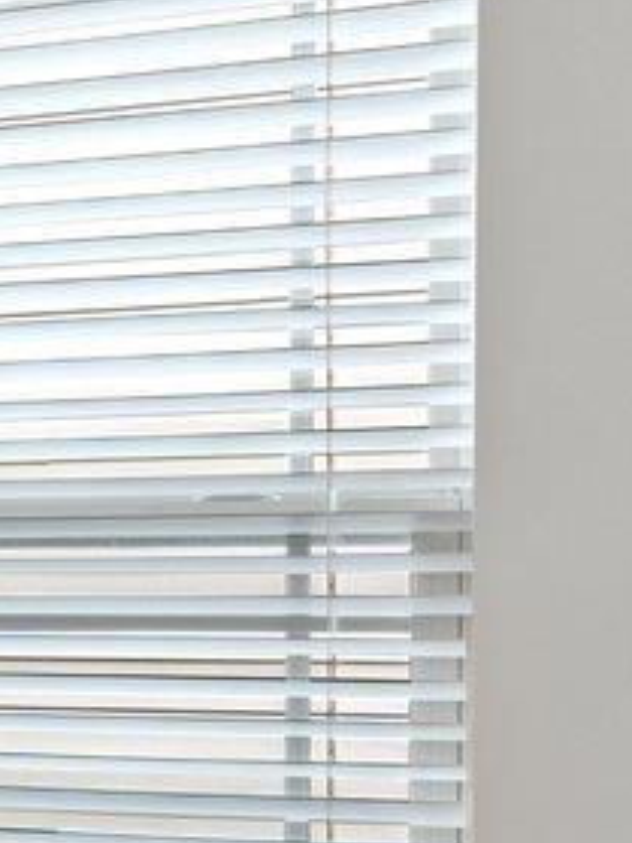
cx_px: -2401
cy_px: 687
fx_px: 2753
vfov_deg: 17.3
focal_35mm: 113
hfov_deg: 6.7
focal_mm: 16
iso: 200
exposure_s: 1/3
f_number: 9
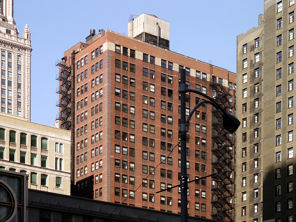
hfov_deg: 21.5
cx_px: 148
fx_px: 778
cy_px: 111
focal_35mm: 91
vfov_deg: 16.2
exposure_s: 1/125
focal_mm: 18.12
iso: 64
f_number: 8
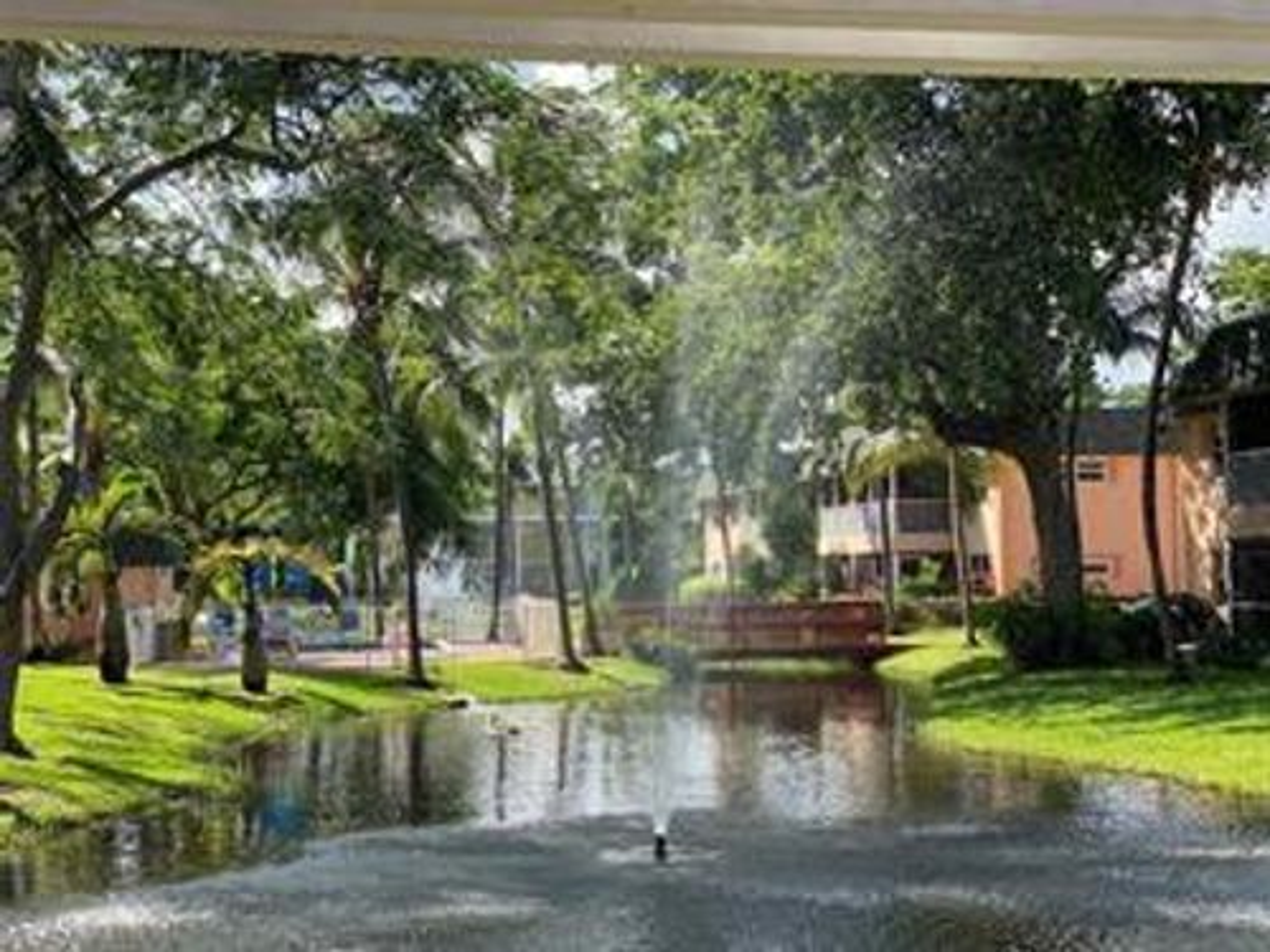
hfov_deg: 36.8
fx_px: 1908
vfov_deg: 28.0
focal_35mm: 52
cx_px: 635
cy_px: 476
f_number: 2
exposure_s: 1/521
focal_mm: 6
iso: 20
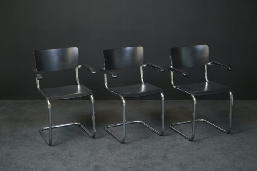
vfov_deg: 23.8
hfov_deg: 35.1
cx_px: 128
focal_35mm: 57
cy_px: 86
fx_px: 407
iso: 5000
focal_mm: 57
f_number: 7.1
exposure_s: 1/125
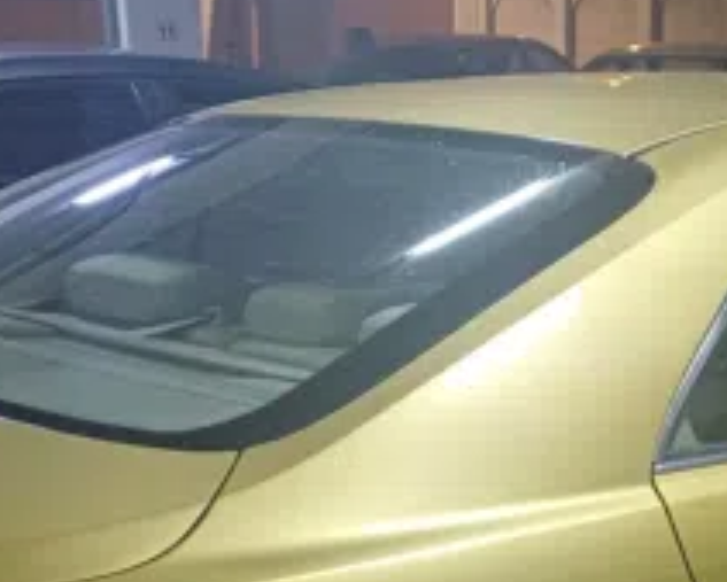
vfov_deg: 20.5
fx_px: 1593
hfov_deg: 25.0
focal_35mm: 74
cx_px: 637
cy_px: 468
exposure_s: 1/25
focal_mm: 4.65
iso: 400
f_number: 1.8
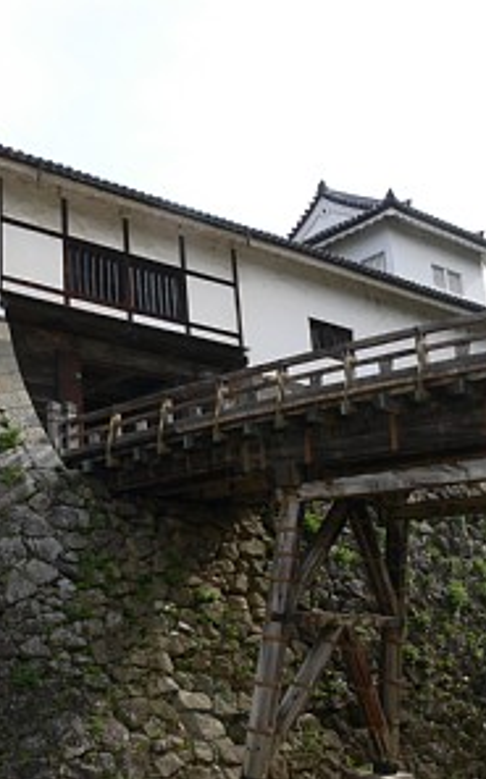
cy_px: 388
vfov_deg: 40.3
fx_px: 1062
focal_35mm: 50
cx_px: 116
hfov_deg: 25.4
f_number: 5.6
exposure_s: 1/200
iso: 80
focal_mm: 7.5
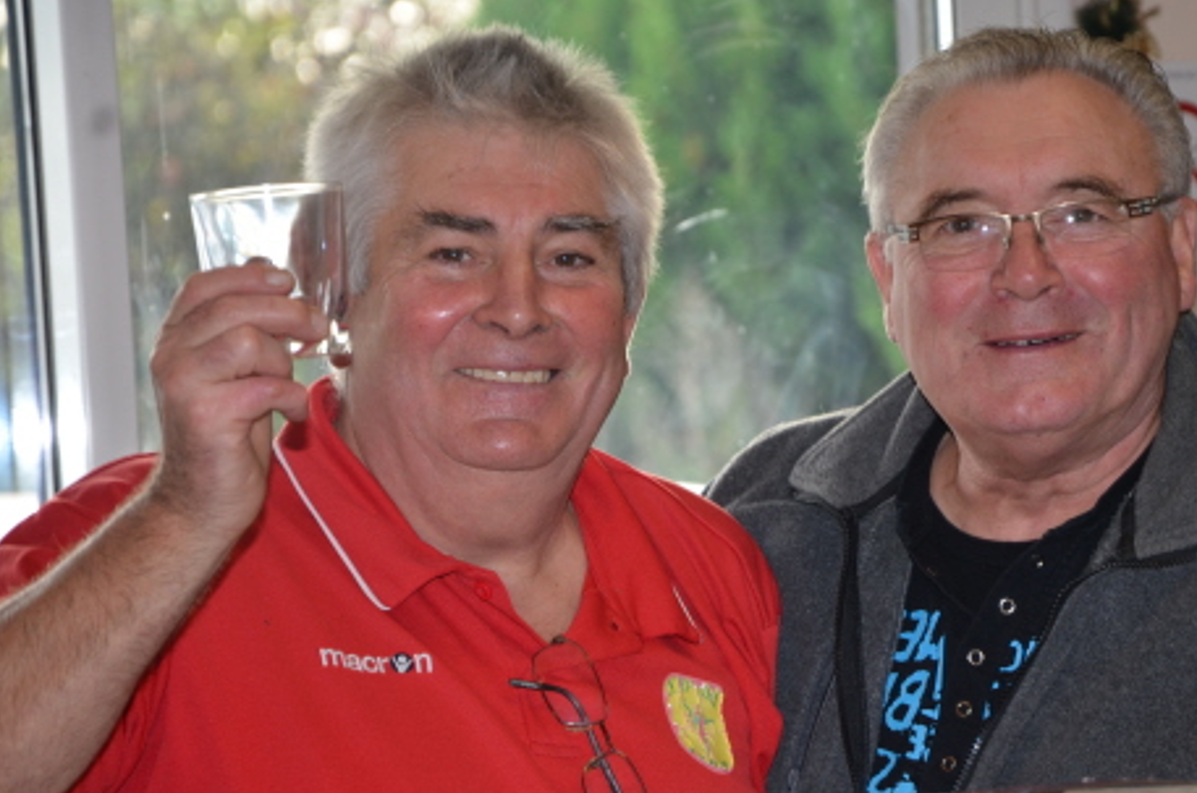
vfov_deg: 6.2
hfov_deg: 9.3
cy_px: 440
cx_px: 815
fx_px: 7325
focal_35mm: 221
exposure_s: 1/60
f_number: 5.6
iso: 320
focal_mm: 105
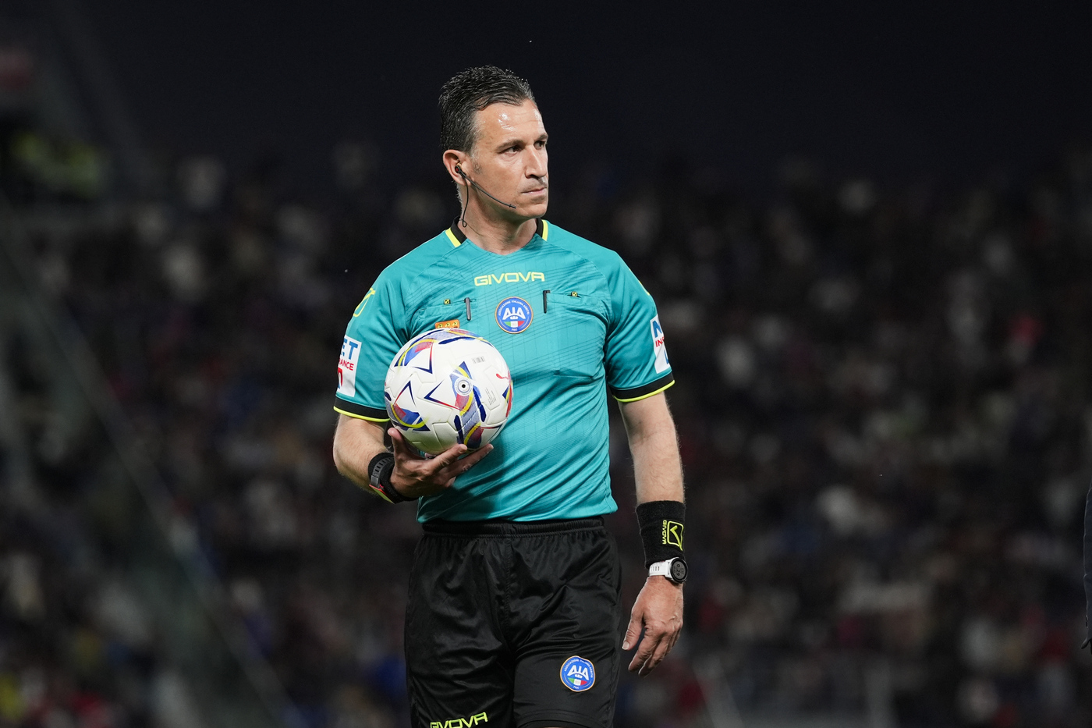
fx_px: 6066
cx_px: 546
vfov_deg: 6.9
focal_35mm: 200
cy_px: 364
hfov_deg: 10.3
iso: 1600
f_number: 3.5
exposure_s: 1/1600
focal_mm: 200
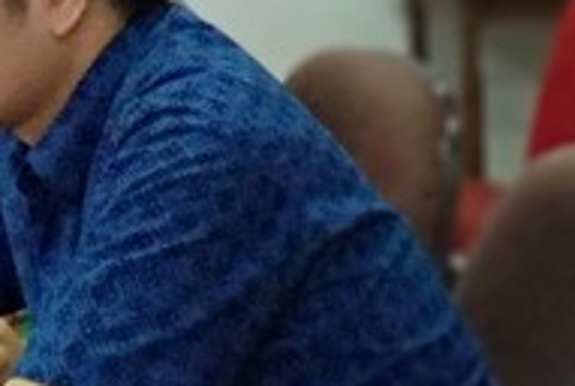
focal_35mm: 226
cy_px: -332
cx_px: -608
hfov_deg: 8.6
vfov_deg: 6.0
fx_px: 3615
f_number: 2.6
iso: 1600
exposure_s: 1/30
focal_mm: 5.99
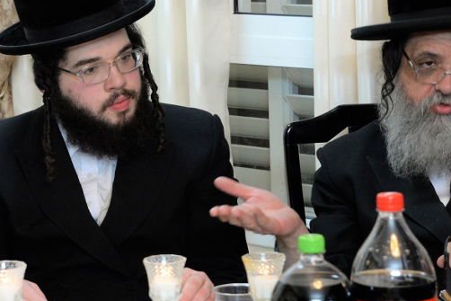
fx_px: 1980
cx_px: 93
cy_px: 106
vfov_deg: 8.7
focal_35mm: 158
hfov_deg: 12.9
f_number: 6.3
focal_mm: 62
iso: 2000
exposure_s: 1/80
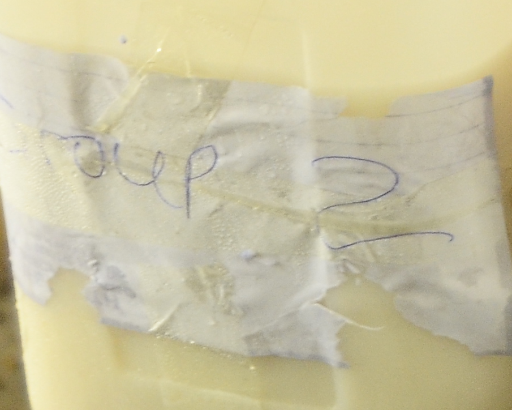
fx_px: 4637
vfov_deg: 5.0
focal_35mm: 306
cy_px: -45
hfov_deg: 6.1
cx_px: 1056
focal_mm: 40
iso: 800
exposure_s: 1/80
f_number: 5
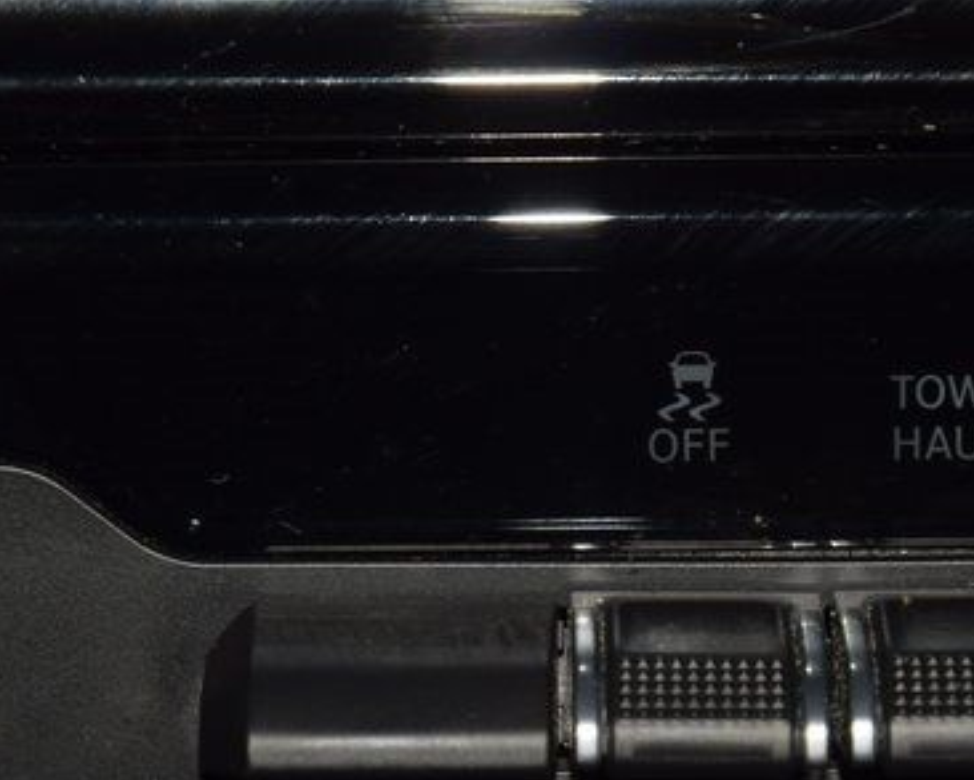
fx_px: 7958
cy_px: 651
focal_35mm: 276
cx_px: 567
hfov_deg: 7.0
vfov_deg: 5.6
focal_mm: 70
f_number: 8
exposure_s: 1/125
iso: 100
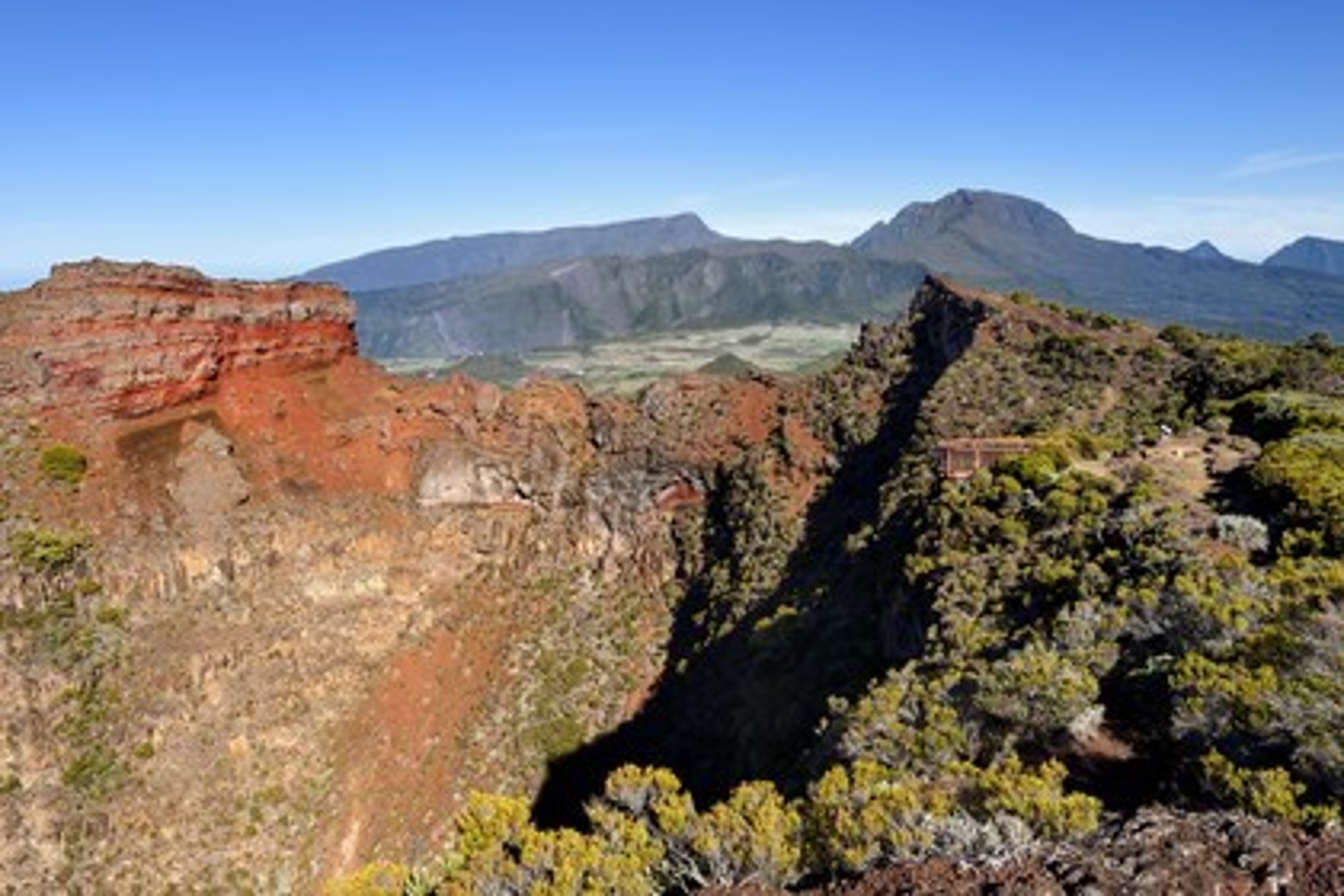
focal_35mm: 34
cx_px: 672
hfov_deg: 55.8
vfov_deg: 38.9
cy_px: 448
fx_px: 1269
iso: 200
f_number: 14
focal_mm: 34
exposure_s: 1/250
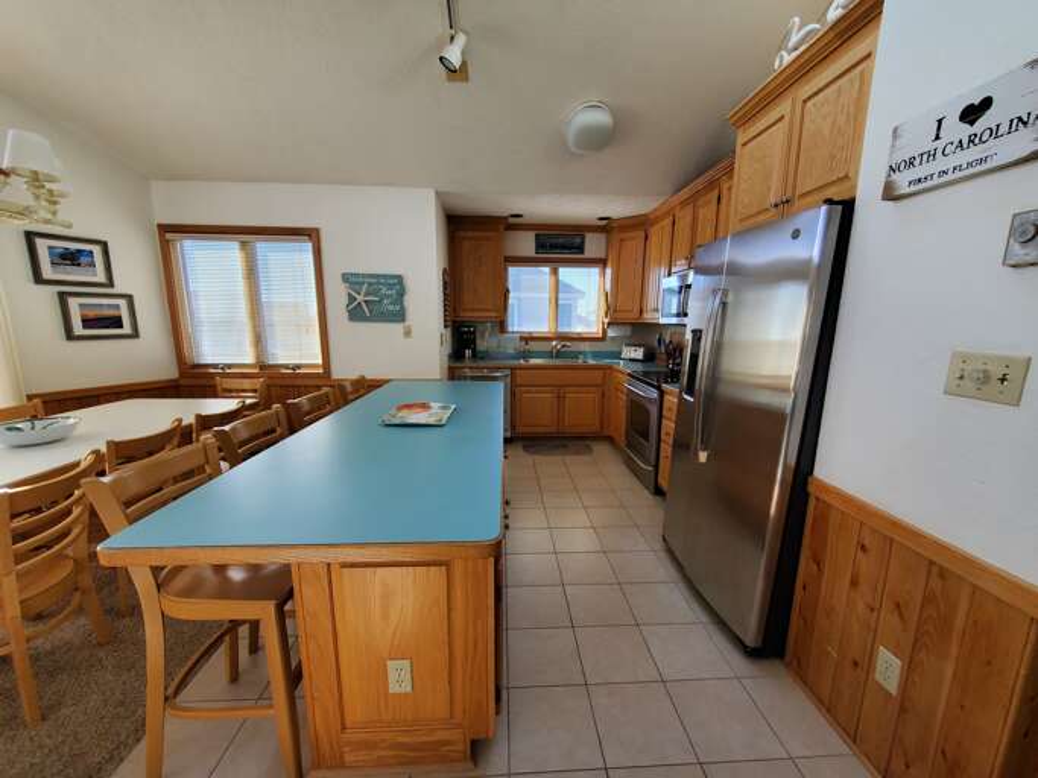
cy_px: 389
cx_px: 519
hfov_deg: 106.2
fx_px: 390
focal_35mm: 13
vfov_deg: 89.9
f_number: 2.2
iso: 100
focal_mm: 1.8
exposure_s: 1/120
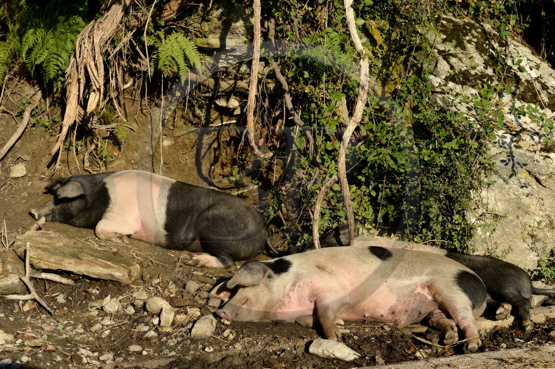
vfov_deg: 19.4
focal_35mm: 70
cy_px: 184
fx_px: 1078
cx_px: 278
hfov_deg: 28.9
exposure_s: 1/200
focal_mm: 70
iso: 200
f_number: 13
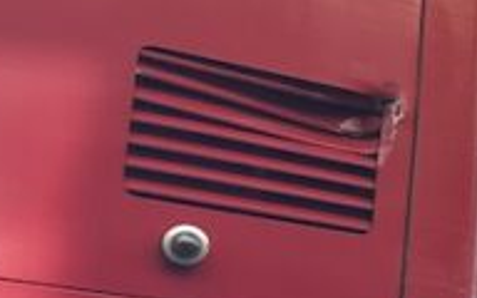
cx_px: 1235
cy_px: 335
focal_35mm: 136
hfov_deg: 11.7
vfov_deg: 9.5
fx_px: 1768
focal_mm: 6.86
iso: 80
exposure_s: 1/1517
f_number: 1.78
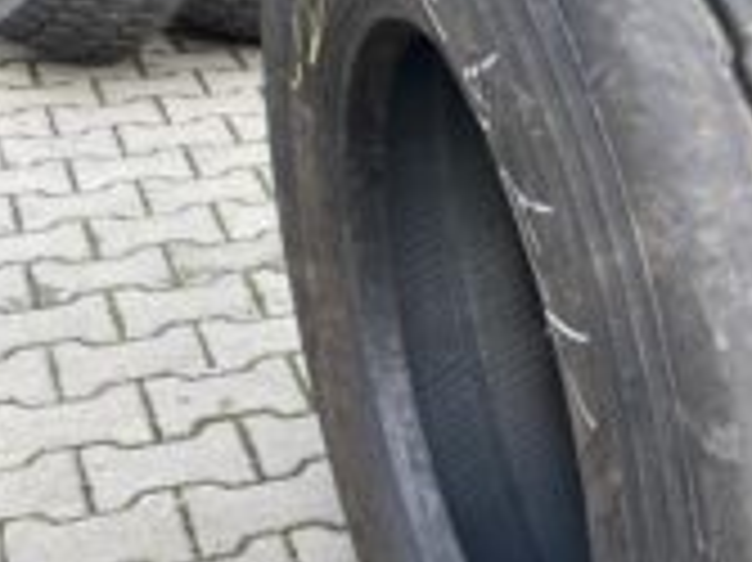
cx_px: 797
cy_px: 357
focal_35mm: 67
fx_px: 1454
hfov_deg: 26.9
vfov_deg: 21.8
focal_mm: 4.25
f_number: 1.8
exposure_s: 1/208
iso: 32
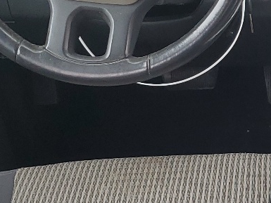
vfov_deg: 13.7
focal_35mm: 108
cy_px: 129
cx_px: 391
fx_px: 846
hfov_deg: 16.7
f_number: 1.5
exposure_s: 1/156
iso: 50
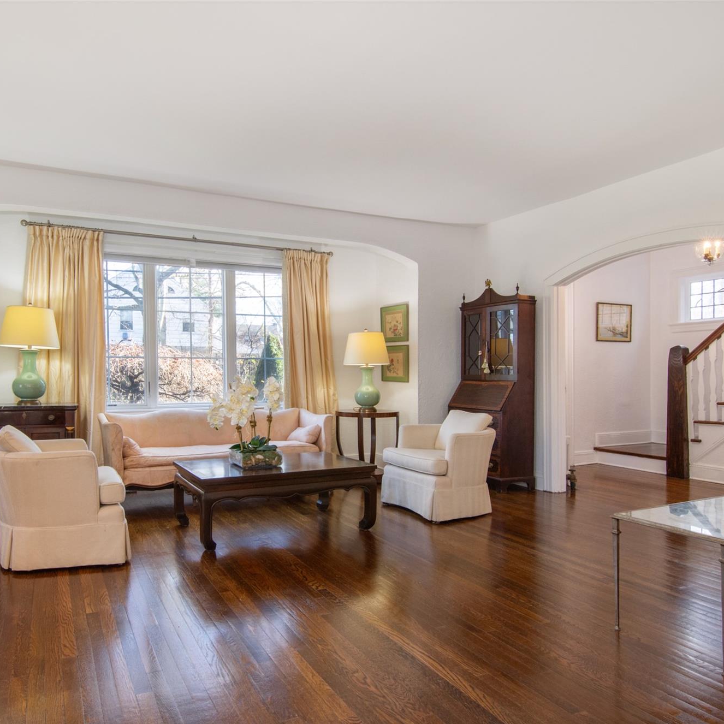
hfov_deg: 69.8
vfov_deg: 70.5
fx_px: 512
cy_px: 372
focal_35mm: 22
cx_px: 292
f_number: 11
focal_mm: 11
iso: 640
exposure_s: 1/25
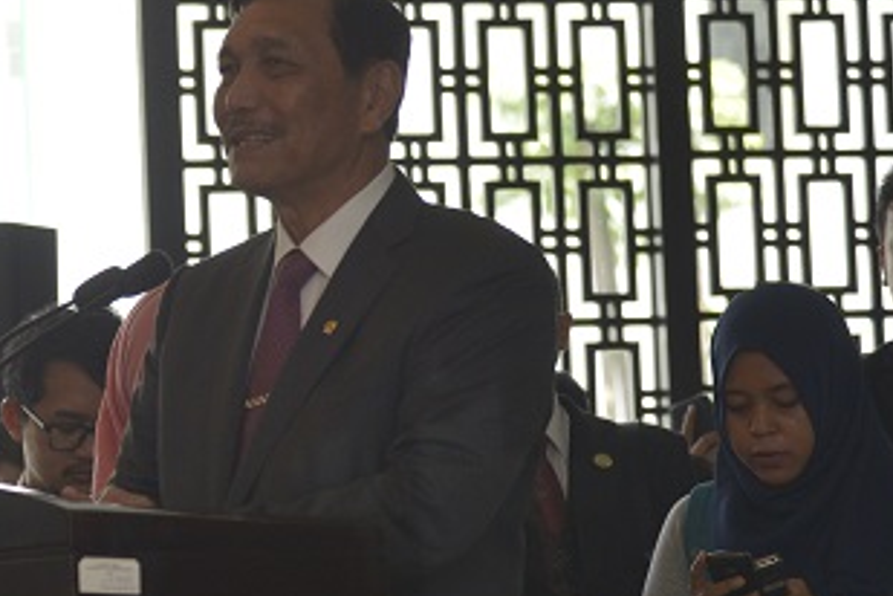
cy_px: 346
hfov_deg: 6.6
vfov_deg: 4.4
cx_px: 275
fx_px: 7714
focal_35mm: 311
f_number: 5
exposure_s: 1/200
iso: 1600
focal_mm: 120
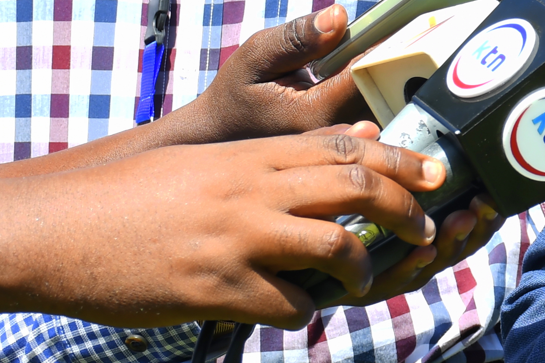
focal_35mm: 240
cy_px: -150
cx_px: 910
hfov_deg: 8.3
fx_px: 3632
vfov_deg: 5.7
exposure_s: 1/100
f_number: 6.3
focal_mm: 42
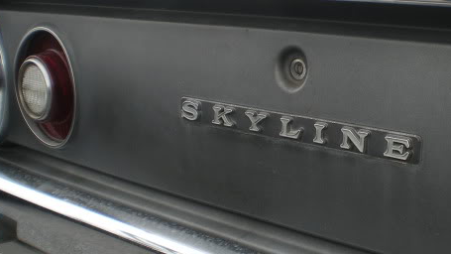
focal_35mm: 69
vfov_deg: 17.5
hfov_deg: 30.1
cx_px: 336
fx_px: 825
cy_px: 123
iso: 50
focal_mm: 6.3
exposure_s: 1/100
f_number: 4.6
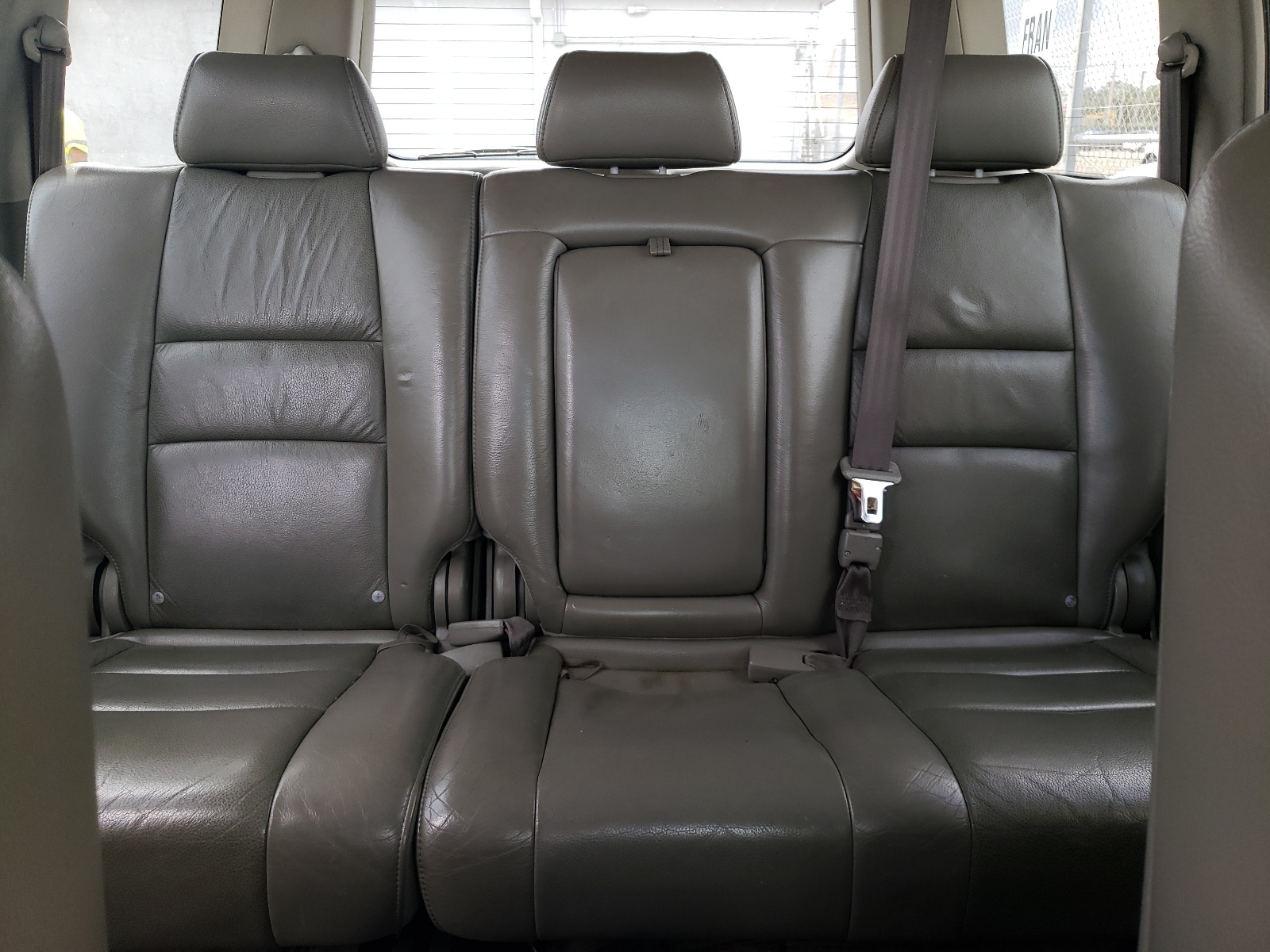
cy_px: 476
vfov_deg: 53.1
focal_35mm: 26
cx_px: 635
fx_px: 954
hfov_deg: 67.3
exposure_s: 1/120
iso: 58
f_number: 1.5
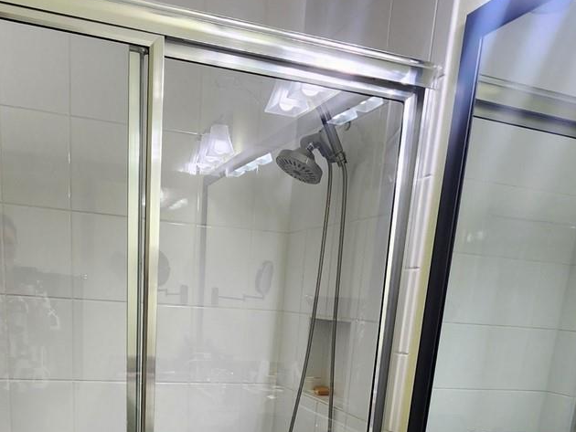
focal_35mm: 33
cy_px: 463
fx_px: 549
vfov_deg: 36.9
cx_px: 248
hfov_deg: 55.1
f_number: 2.2
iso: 100
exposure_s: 1/60
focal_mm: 2.2
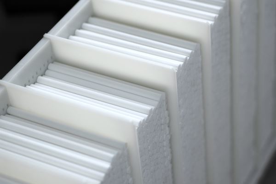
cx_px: 138
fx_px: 690
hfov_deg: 22.6
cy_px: 92
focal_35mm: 90
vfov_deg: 15.2
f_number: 3.3
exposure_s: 1/125
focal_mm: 60
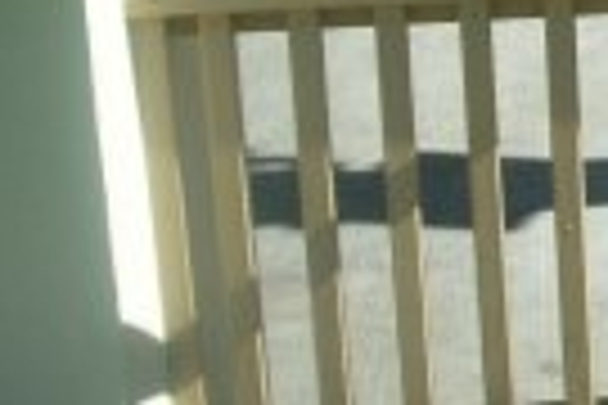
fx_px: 2111
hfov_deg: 14.9
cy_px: -56
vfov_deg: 10.8
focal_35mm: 125
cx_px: 991
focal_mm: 5.9
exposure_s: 1/484
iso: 100
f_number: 4.5
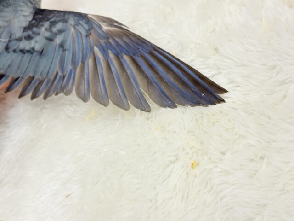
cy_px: 110
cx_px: 147
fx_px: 442
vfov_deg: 28.0
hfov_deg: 36.8
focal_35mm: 52
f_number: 1.6
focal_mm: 5.96
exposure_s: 1/50
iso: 50
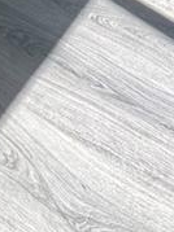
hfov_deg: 15.6
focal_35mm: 94
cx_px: 135
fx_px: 631
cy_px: -503
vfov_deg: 10.8
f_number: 2.2
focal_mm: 2.22
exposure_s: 1/213
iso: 40
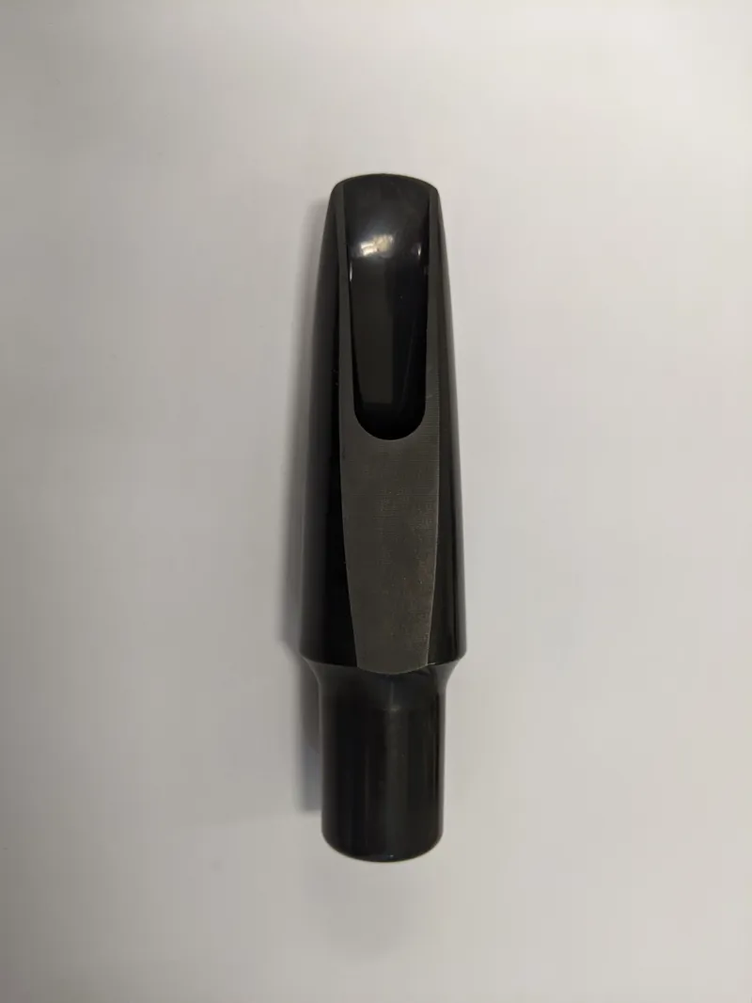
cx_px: 376
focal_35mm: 27
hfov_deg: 51.4
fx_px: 782
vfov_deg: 65.3
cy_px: 502
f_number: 1.8
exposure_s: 1/49.9
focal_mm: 4.44
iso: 102
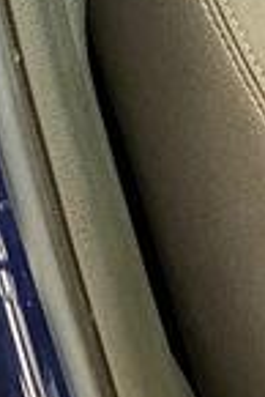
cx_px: 664
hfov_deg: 5.5
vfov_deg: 8.6
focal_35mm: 239
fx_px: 2632
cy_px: 47
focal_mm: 4.25
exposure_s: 1/60
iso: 250
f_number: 1.8
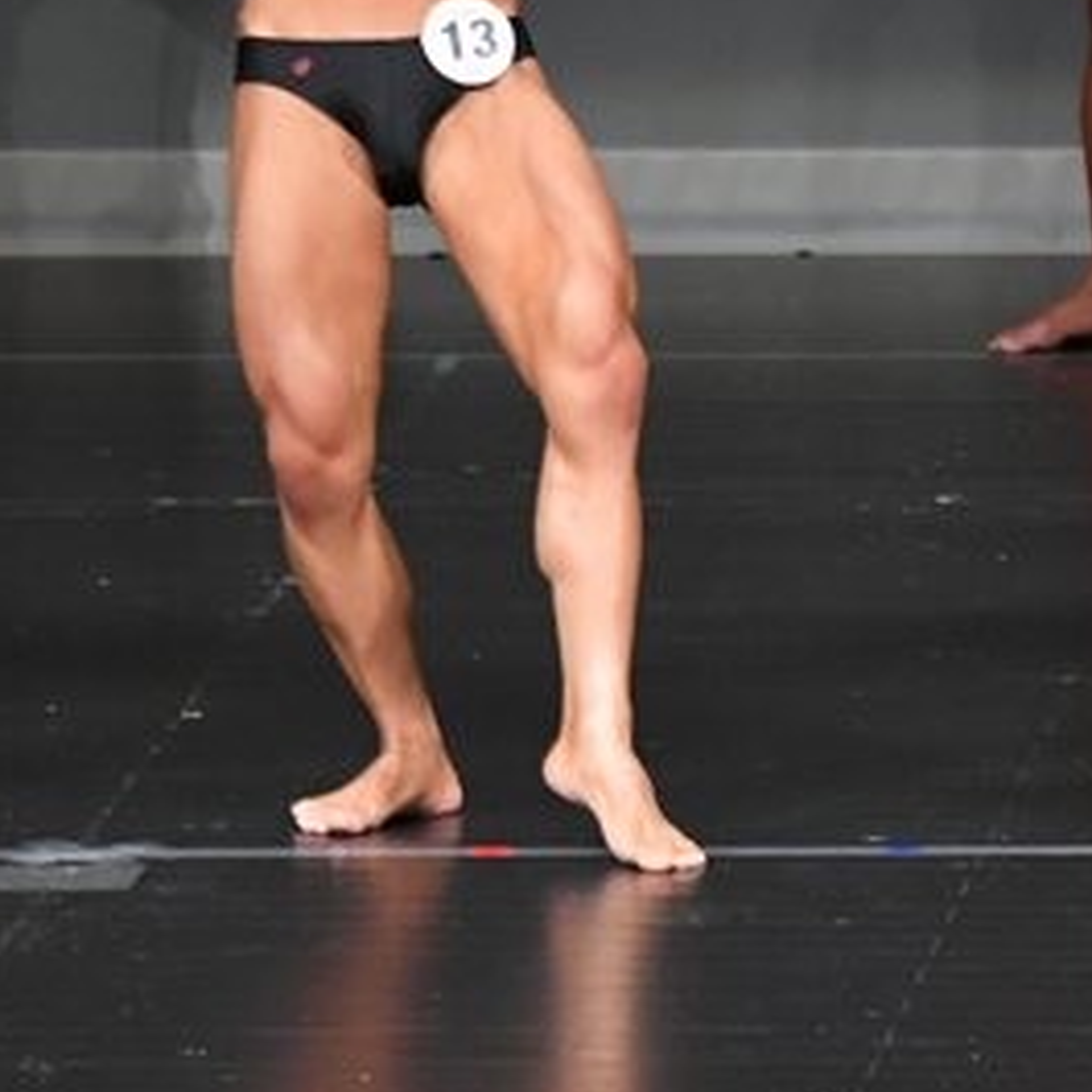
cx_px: 1279
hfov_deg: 2.4
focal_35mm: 744
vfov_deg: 2.4
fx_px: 26554
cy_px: 206
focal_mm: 200
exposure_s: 1/400
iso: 4000
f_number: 5.6
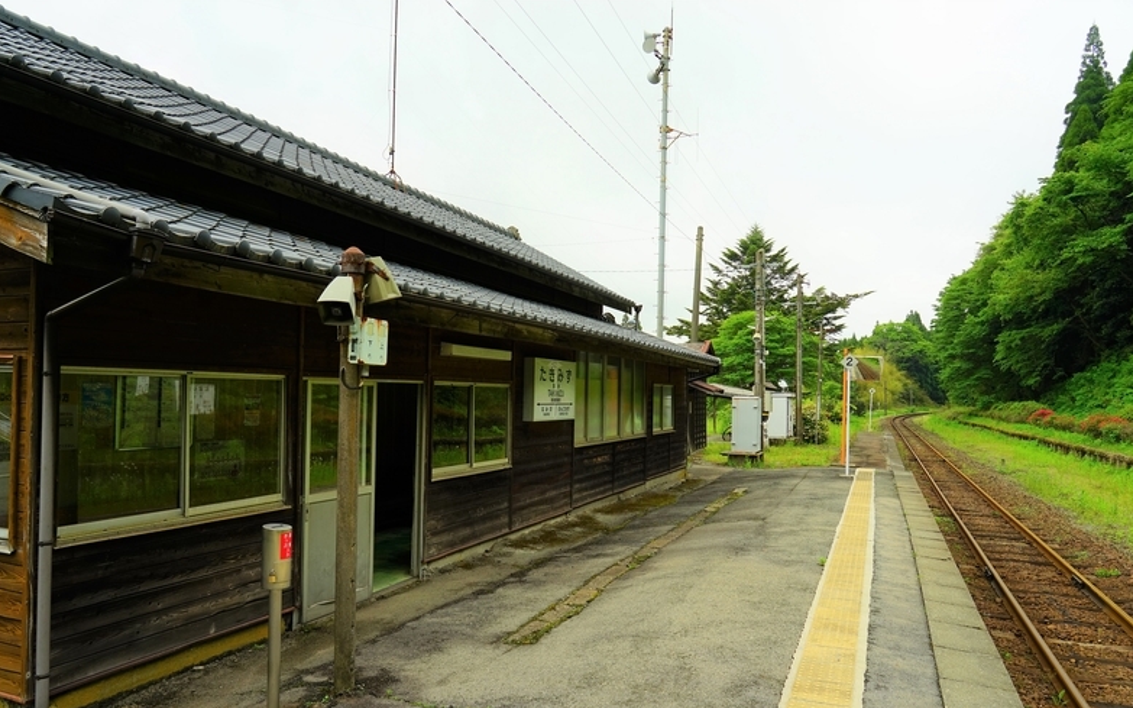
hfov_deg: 72.6
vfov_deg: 49.2
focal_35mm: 25
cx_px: 557
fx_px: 772
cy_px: 385
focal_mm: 24
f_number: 6.7
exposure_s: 1/90
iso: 100
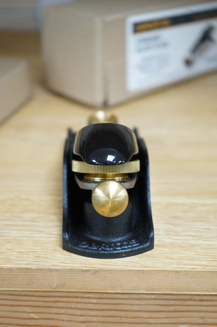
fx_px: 634
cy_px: 164
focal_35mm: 70
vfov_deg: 28.9
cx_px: 108
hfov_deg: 19.4
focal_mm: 70
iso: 2500
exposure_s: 1/100
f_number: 5.6
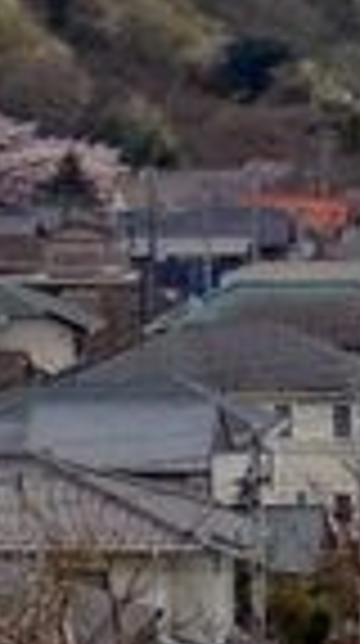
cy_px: 333
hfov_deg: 3.5
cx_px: 94
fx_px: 5828
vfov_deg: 6.3
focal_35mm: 342
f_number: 14
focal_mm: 10
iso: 250
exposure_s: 1/125
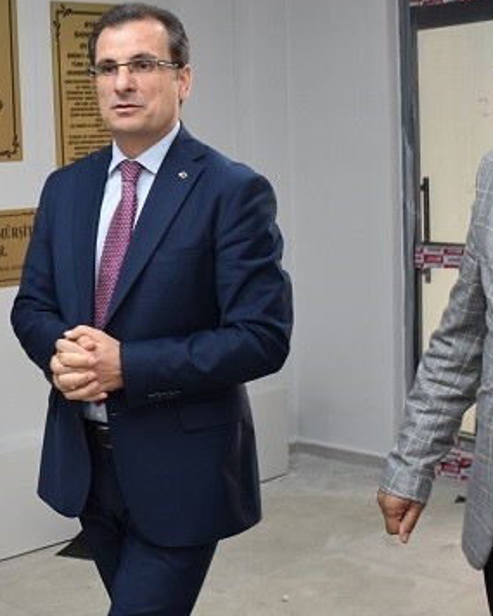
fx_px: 1167
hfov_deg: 22.6
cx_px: -35
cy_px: 249
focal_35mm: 64
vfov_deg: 29.5
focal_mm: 18
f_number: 4
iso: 320
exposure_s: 1/60
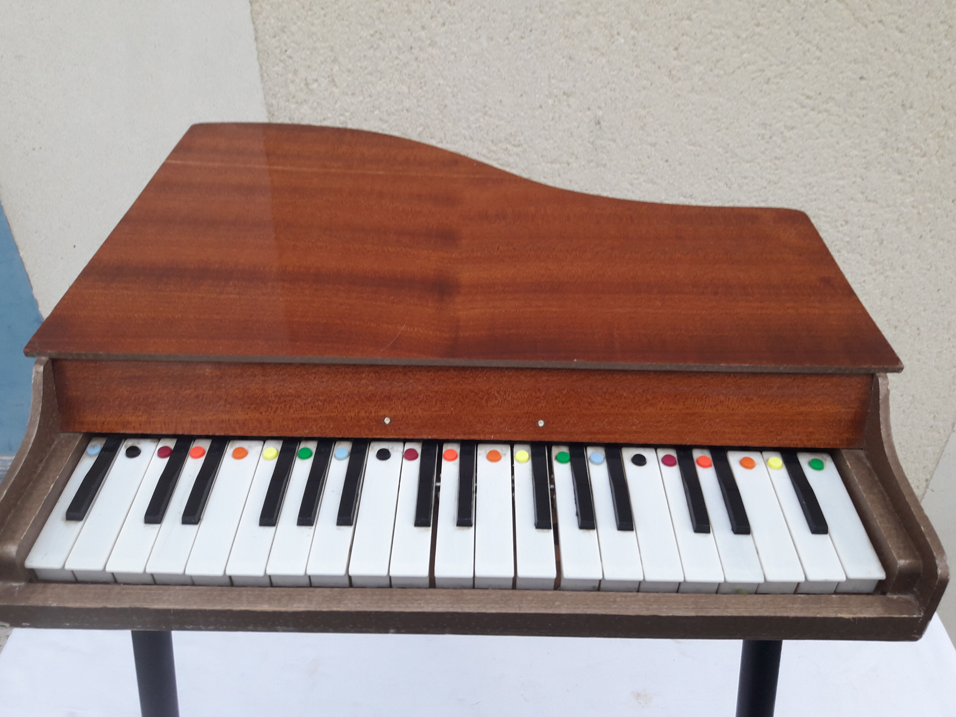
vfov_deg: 48.2
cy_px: 371
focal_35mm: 29
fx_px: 801
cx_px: 468
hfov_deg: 61.7
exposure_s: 1/33
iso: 40
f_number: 1.9
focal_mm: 3.7
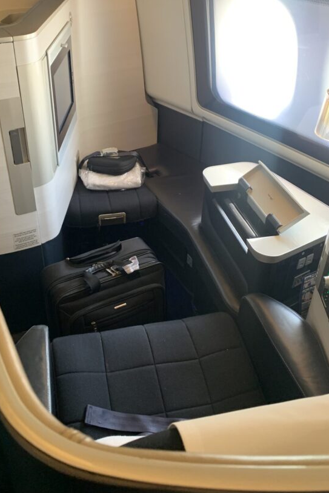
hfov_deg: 38.8
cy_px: 231
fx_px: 466
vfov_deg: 55.8
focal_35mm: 34
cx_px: 137
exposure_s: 1/49
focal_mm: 4.25
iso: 160
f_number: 1.8
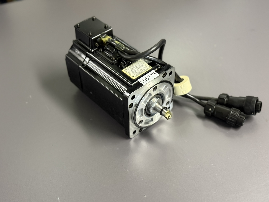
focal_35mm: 48
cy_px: 101
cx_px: 134
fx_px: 373
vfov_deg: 30.3
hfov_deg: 39.7
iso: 400
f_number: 1.78
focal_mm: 6.76
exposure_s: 1/33
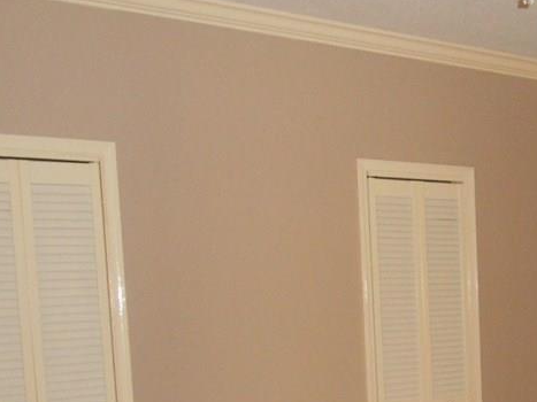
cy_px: 381
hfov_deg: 32.3
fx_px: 884
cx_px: 475
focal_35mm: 57
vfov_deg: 24.7
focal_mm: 4.7
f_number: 3.4
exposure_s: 1/25
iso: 560
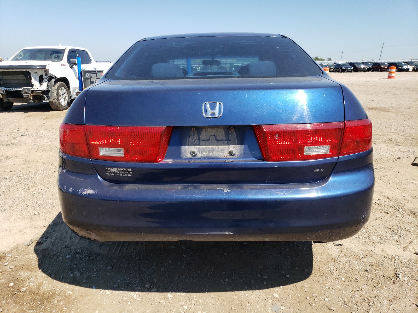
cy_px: 156
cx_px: 209
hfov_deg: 67.3
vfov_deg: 53.1
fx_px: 314
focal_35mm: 26
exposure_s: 1/2000
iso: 50
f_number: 1.5
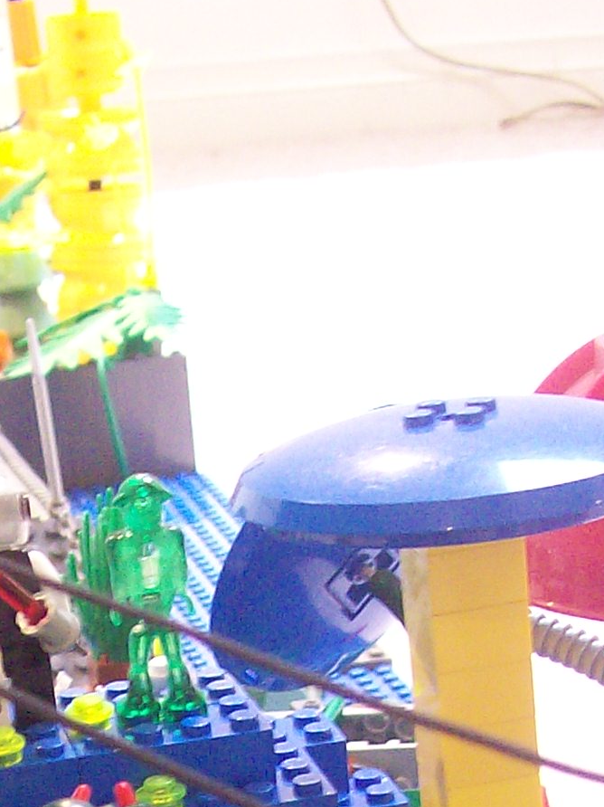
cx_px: 67
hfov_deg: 12.8
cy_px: 957
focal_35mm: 115
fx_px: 2678
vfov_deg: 16.4
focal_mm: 6
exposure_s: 1/18.1
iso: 160
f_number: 2.7
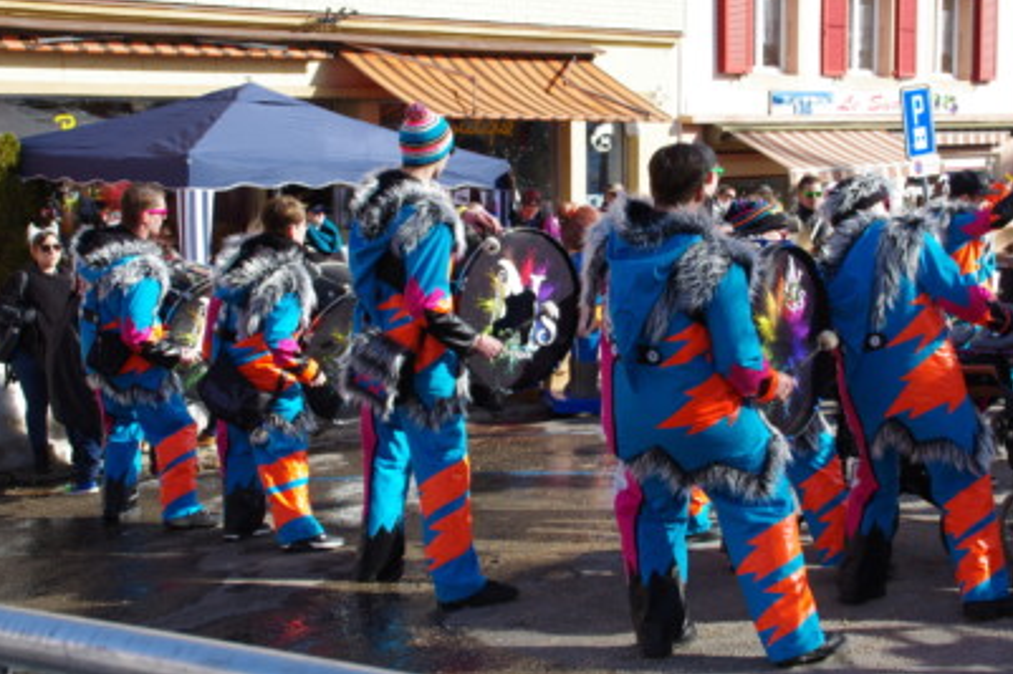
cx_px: 576
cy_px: 266
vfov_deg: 22.0
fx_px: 1733
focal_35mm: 62
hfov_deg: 32.5
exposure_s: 1/160
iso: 200
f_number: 11
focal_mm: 33
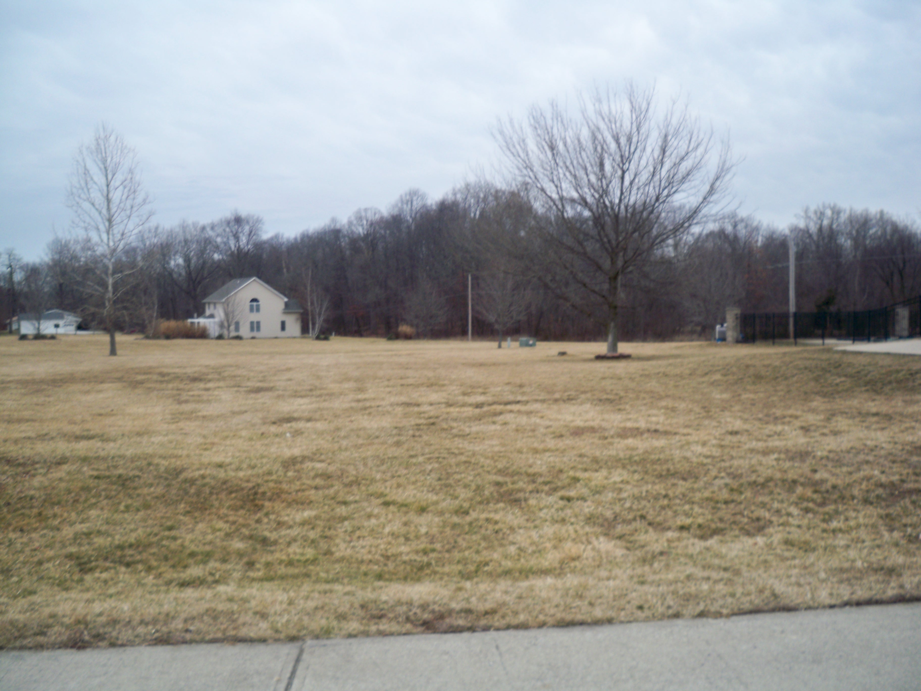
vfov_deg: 40.7
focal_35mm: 35
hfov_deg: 52.6
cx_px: 460
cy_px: 346
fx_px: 931
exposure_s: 1/250
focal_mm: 6.3
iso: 64
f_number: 3.1
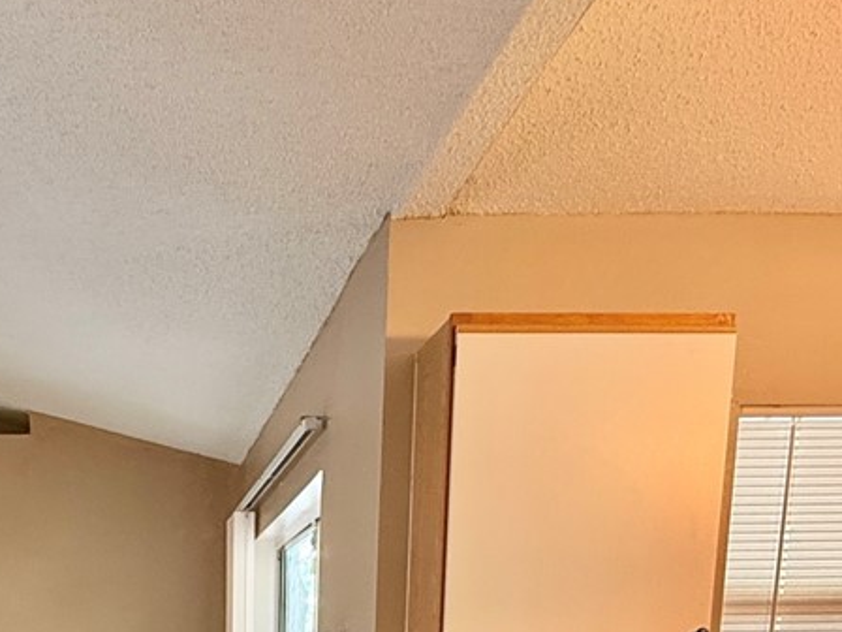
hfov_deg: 36.7
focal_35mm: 50
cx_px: 152
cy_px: 952
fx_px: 1216
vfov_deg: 23.3
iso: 200
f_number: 2.2
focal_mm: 2.22
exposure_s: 1/60
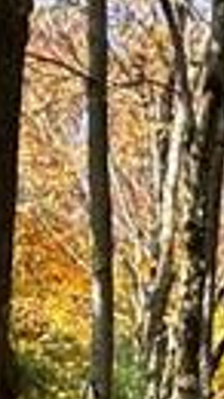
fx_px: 2358
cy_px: 930
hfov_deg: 5.3
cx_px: 423
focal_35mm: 223
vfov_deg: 8.8
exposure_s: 1/581
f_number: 1.5
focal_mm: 5.7
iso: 50
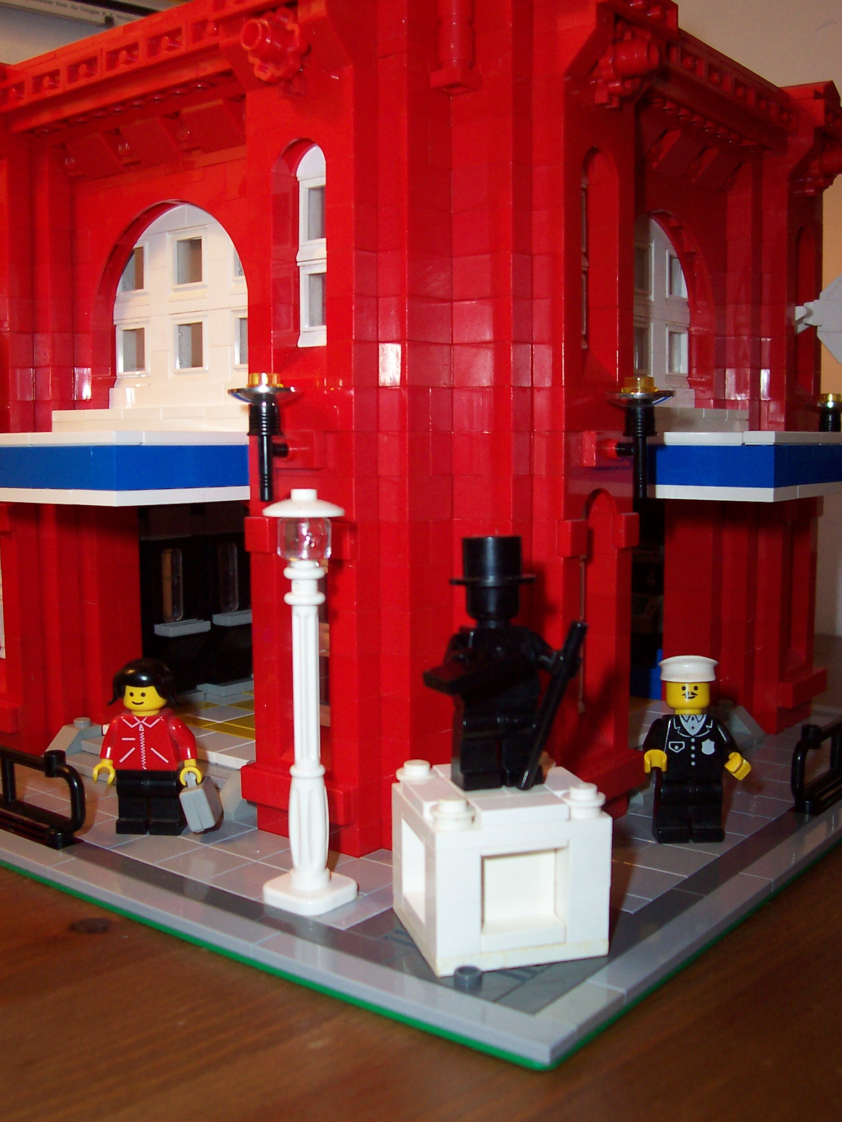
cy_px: 561
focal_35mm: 37
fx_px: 1200
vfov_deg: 50.1
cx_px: 421
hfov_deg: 38.7
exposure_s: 1/60
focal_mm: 5.6
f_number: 2.8
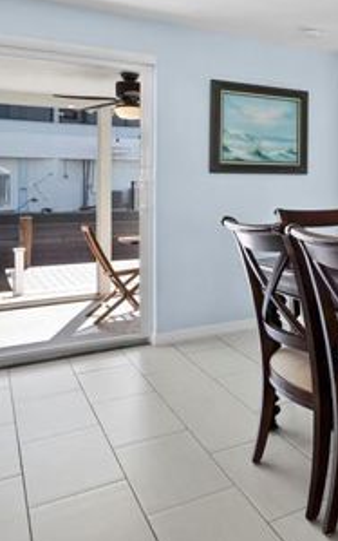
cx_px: 433
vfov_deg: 54.4
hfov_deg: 29.6
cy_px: 191
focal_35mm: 35
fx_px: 516
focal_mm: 7
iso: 250
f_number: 11
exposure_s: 1/1.67
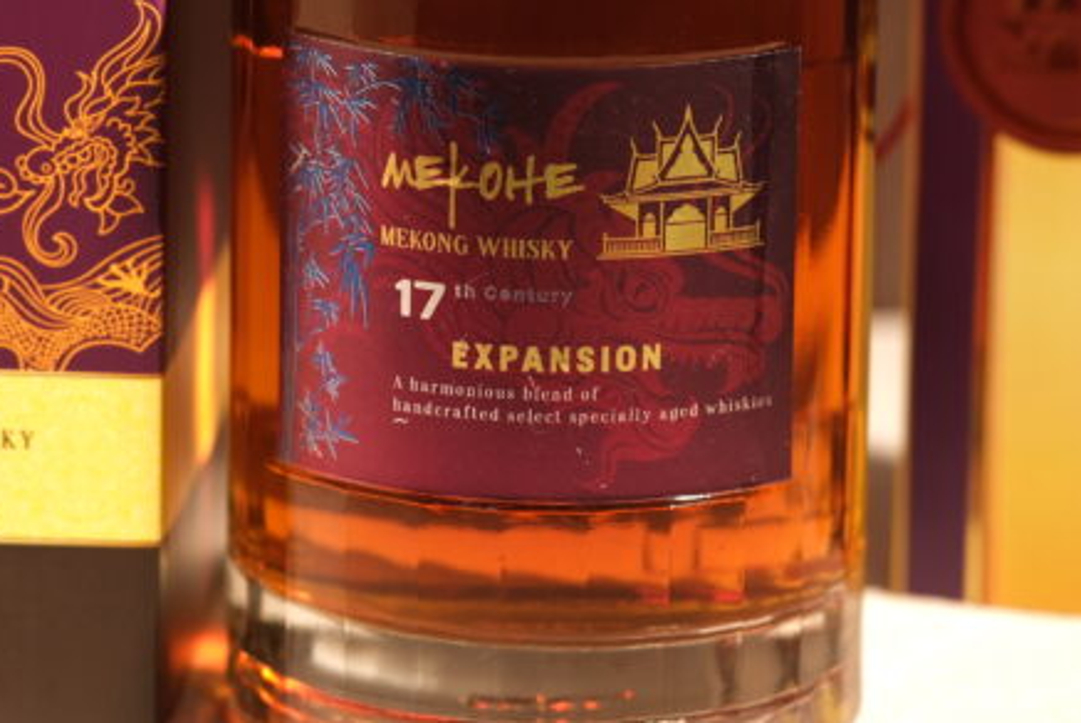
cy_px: -5
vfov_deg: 4.4
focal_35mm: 310
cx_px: 477
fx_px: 9314
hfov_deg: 6.6
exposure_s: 1/60
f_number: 2
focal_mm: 75
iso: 64
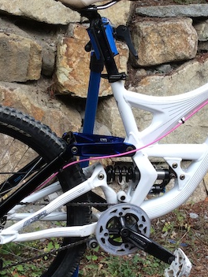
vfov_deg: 26.0
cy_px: 156
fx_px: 601
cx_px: 134
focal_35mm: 75
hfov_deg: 19.6
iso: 50
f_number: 2.4
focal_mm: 3.3
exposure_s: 1/120
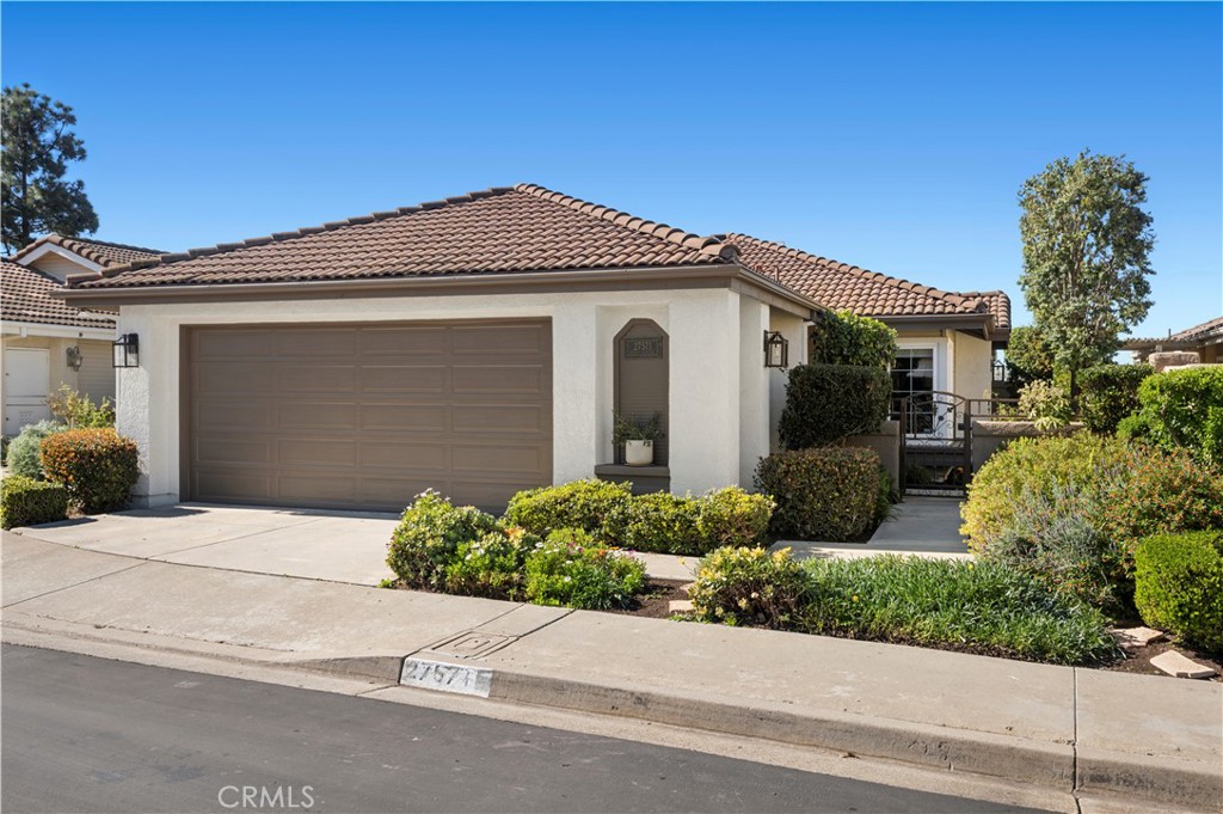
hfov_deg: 60.3
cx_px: 612
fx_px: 1052
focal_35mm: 31
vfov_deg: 42.3
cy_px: 407
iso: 100
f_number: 9
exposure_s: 1/125
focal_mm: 31
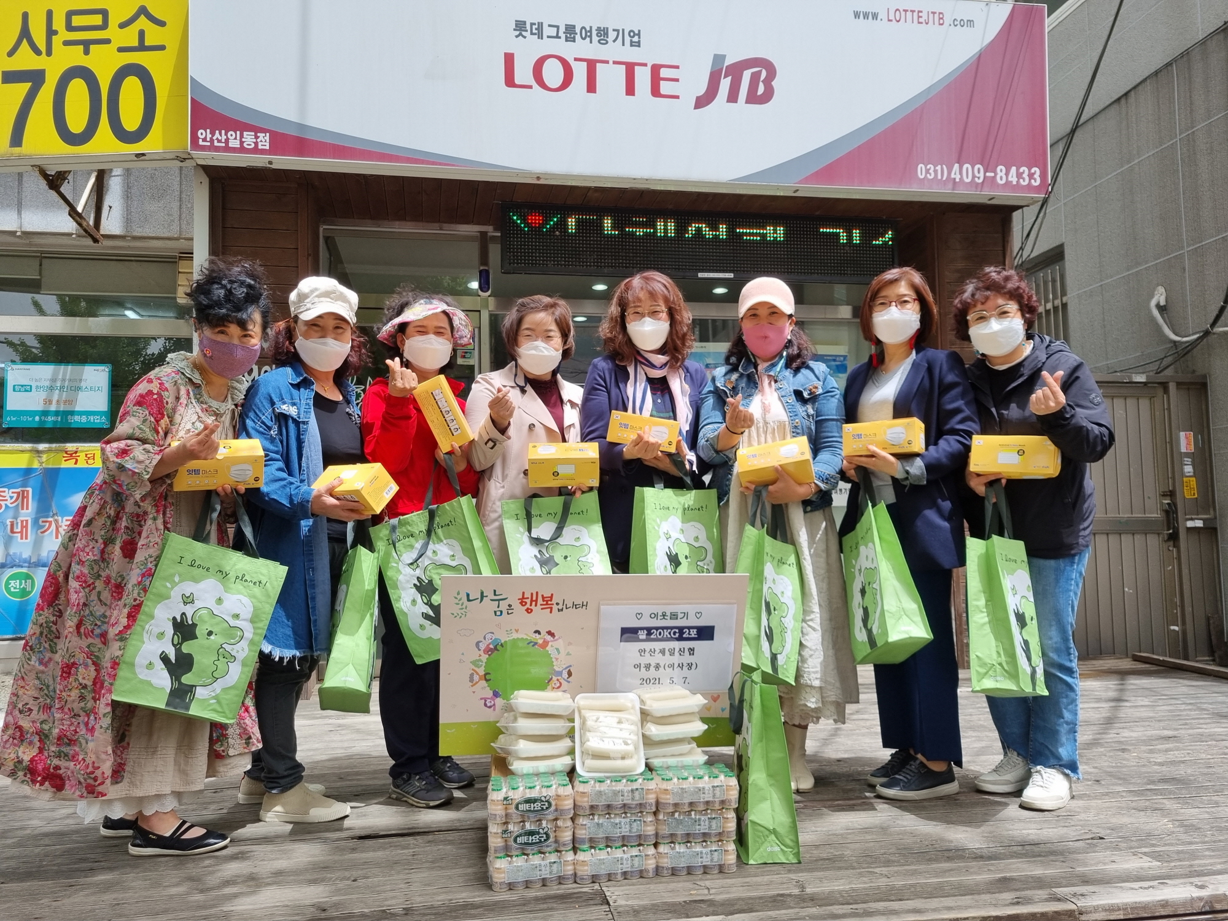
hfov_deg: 67.3
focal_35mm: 26
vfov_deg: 53.1
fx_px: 922
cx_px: 614
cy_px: 460
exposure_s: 1/1497
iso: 50
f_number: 1.8
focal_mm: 5.4
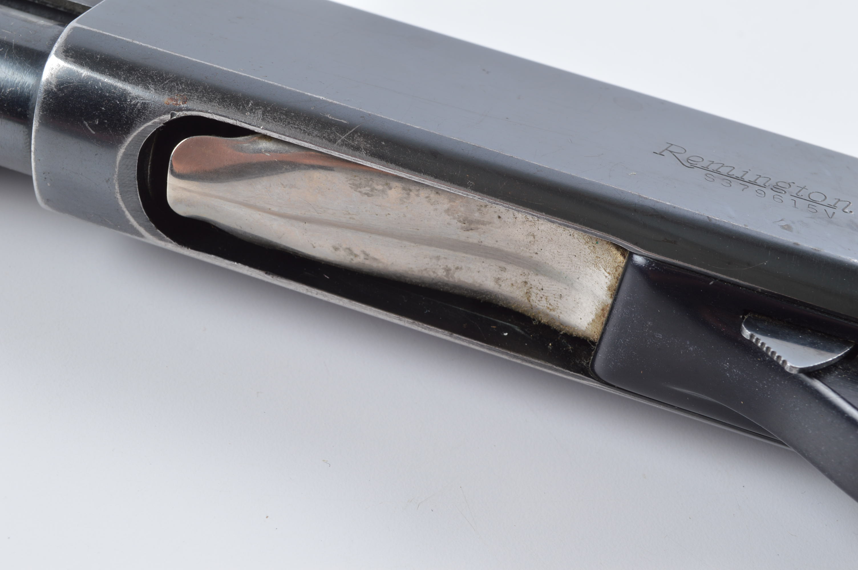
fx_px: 1250
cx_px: 429
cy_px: 285
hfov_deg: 37.9
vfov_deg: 25.7
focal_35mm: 52
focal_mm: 35
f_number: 10
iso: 100
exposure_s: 1/125
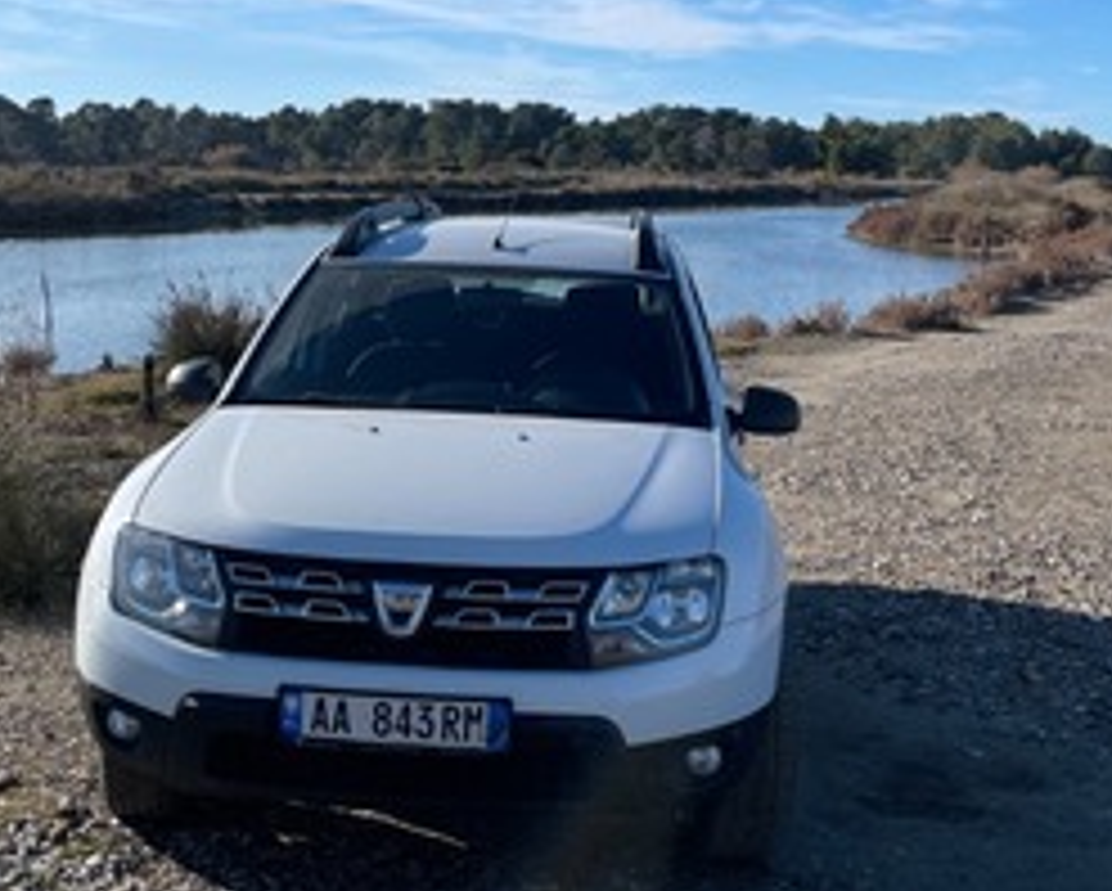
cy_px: 288
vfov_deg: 39.6
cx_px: 504
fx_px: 1219
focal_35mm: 37
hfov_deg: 49.0
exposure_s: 1/4525
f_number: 1.6
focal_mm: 5.1
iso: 32
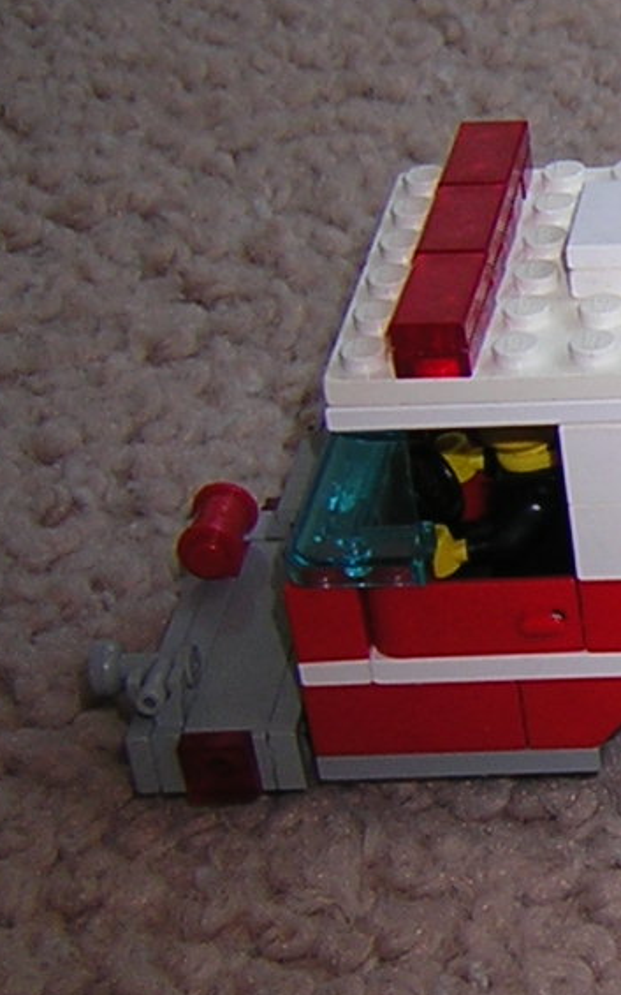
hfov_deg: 11.0
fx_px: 2925
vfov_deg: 19.3
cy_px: 525
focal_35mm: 108
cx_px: 1242
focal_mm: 4.7
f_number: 2.6
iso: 100
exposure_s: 1/60.1
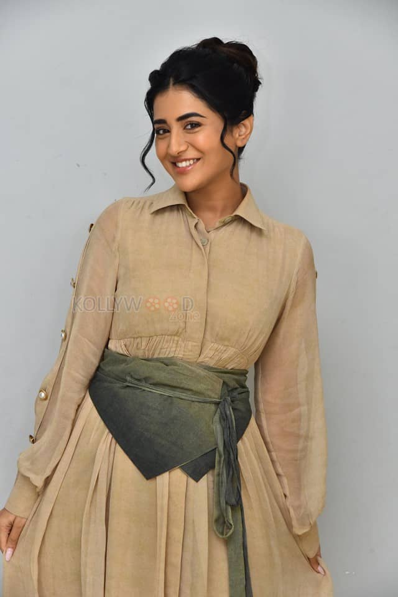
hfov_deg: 14.0
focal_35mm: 98
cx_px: 199
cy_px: 298
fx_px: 1625
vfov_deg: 20.8
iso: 2000
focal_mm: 98
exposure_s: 1/125
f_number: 6.3
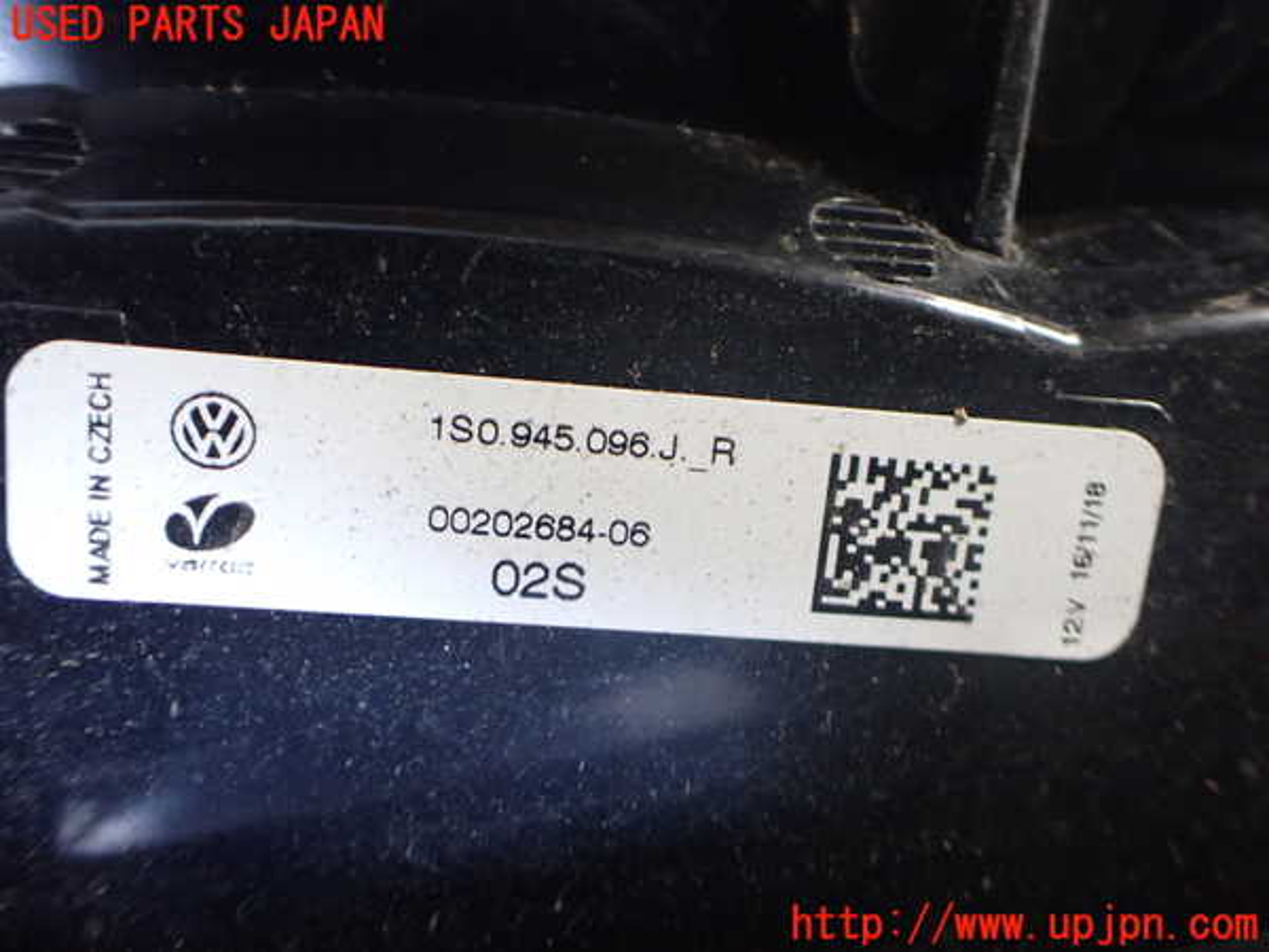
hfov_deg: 60.0
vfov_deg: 46.8
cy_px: 476
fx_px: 1100
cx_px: 634
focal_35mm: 30
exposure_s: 1/50
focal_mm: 5.4
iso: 800
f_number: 2.3
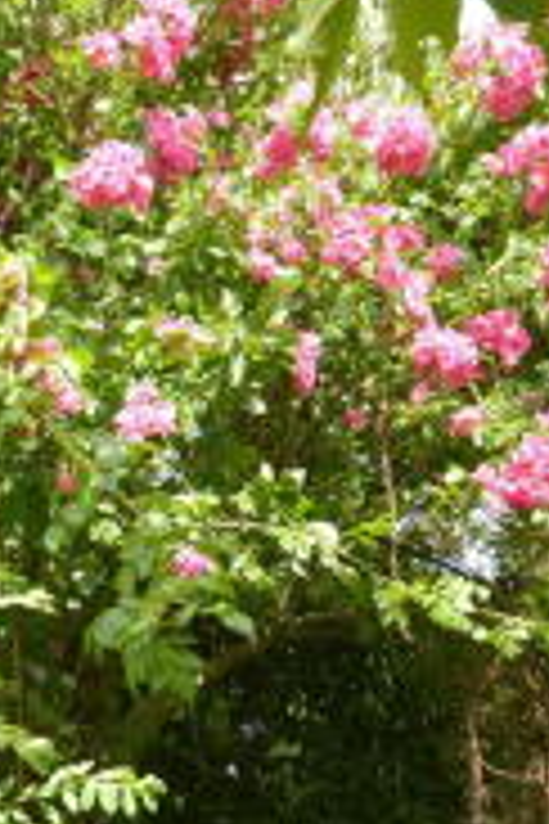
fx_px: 984
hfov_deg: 29.9
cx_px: 61
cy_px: 772
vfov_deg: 41.1
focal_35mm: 43
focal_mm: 12
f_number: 8
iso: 200
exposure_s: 1/100
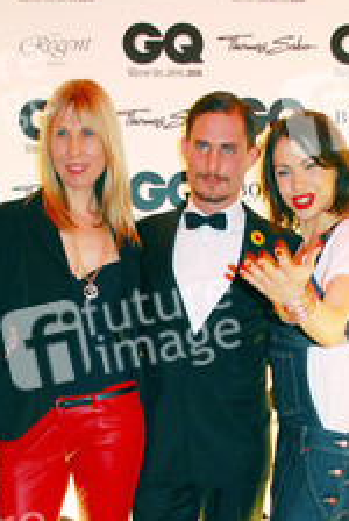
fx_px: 855
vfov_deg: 32.5
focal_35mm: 59
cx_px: 191
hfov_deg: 23.1
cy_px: 451
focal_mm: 22
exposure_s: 1/80
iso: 800
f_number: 4
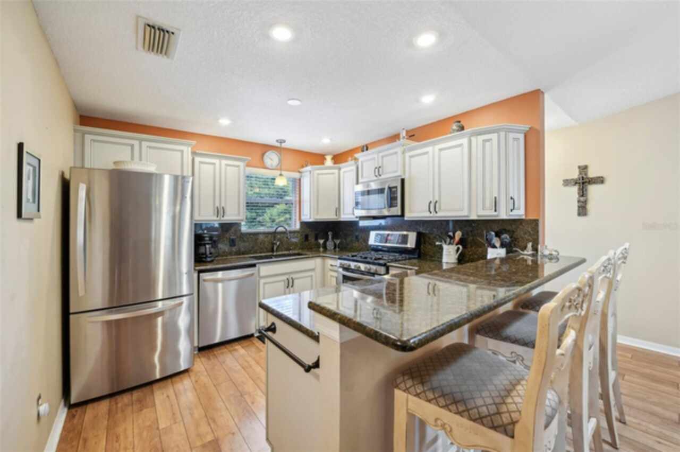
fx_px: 264
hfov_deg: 104.3
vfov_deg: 81.1
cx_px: 340
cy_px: 226
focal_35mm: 14
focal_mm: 14
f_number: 8
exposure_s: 1/8
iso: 400
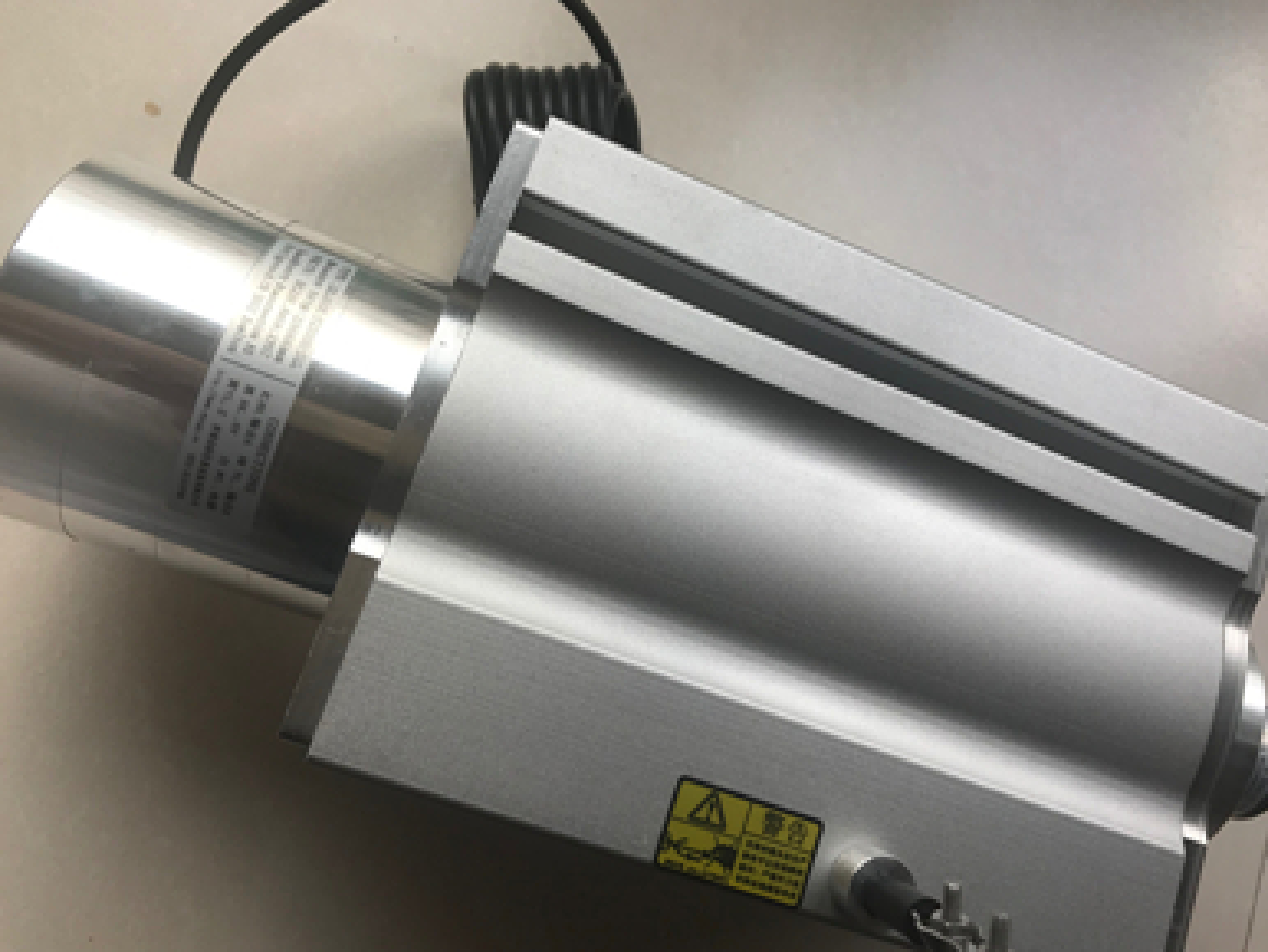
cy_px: 476
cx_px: 634
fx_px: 1063
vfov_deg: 48.3
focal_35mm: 29
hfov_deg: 61.6
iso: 20
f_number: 1.8
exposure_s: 1/123
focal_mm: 3.99
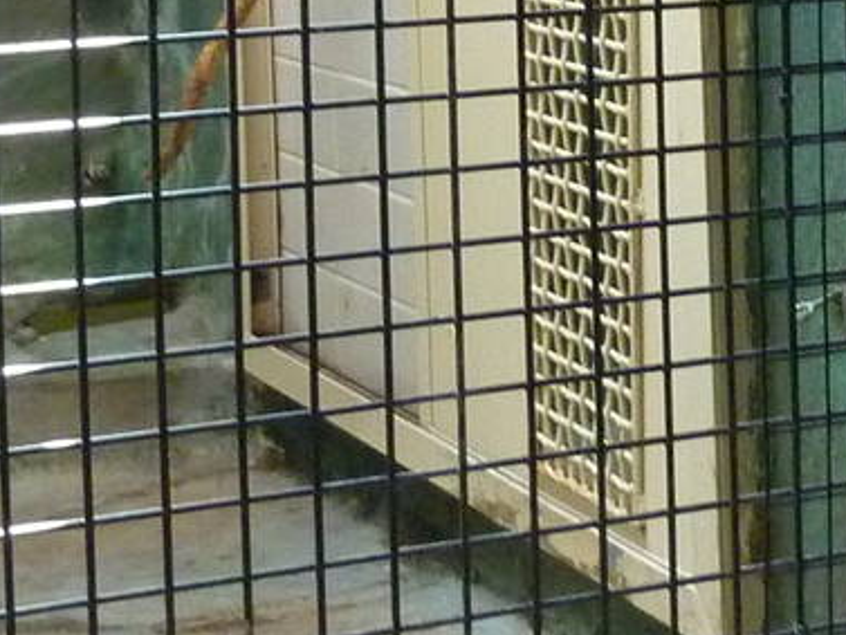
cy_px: -206
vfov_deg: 13.4
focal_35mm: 106
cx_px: 698
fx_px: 2591
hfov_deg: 18.3
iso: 400
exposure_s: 1/50
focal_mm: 4.1
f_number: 3.3
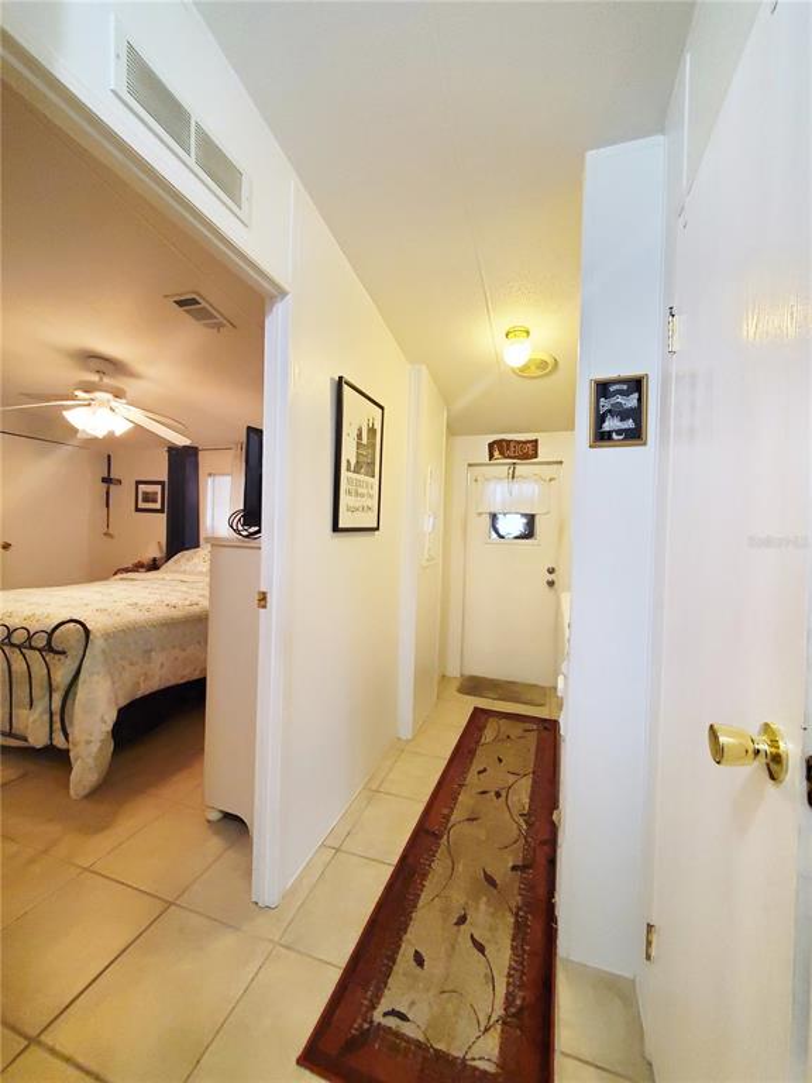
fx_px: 407
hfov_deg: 89.9
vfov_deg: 106.2
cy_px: 542
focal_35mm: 13
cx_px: 406
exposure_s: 1/60
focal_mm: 1.8
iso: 320
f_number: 2.2
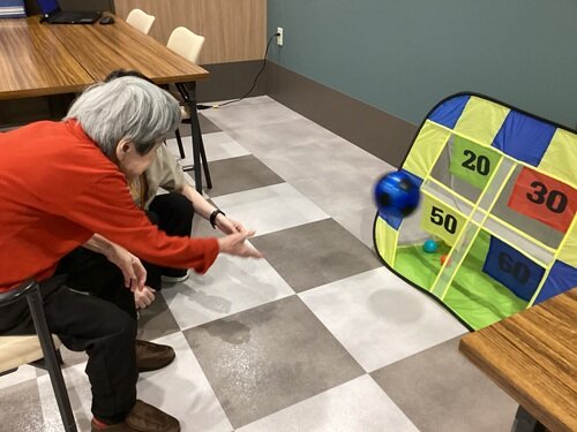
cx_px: 288
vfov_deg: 45.4
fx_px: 517
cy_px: 216
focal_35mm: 31
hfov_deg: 58.4
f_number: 2.4
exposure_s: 1/60
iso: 250
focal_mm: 3.3
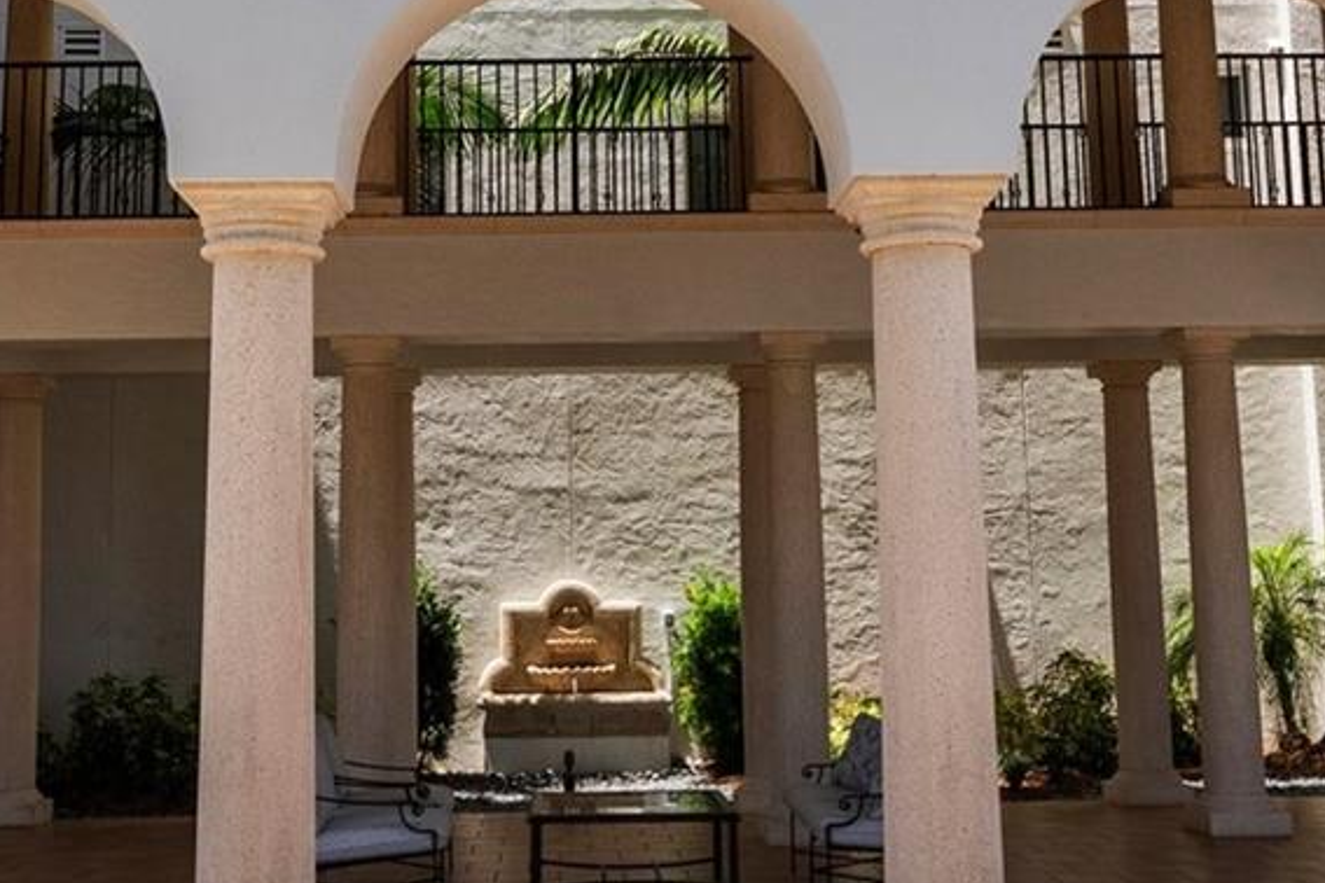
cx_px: 596
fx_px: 1767
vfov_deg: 28.0
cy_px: 335
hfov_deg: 41.1
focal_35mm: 48
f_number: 7.1
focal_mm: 17
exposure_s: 1/500
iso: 500
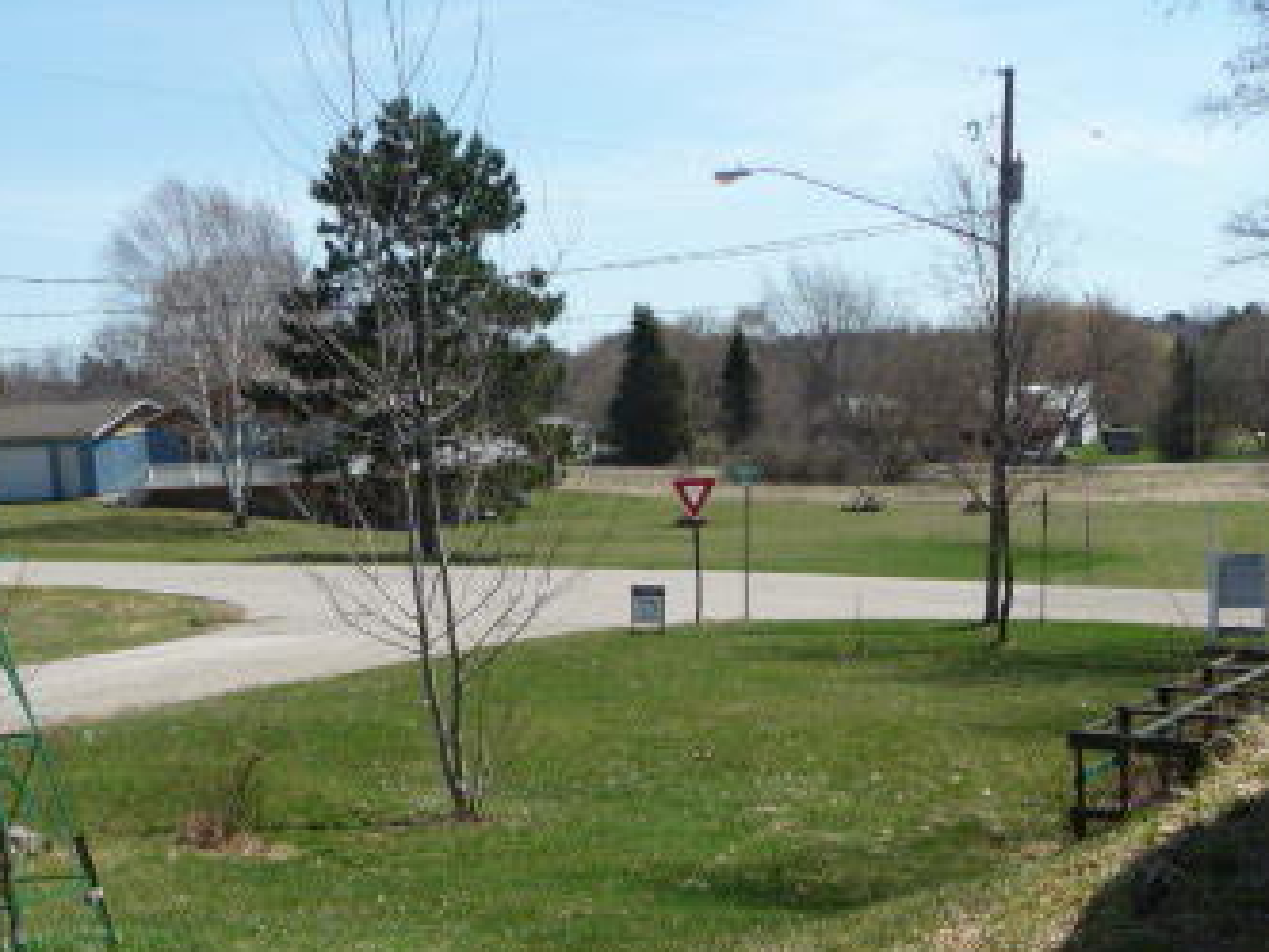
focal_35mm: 54
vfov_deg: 26.0
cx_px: 654
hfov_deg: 35.5
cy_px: 883
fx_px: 1980
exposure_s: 1/1000
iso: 100
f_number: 3.3
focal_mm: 4.7
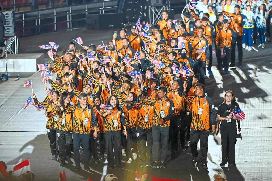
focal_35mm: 400
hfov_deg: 5.2
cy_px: 90
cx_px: 136
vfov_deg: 3.4
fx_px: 3021
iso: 3200
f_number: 6
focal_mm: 400
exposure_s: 1/250
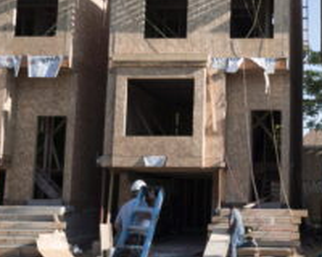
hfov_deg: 26.5
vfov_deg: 22.1
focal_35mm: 69
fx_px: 658
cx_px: 293
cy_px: 96
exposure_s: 1/1250
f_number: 4
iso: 200
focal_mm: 35
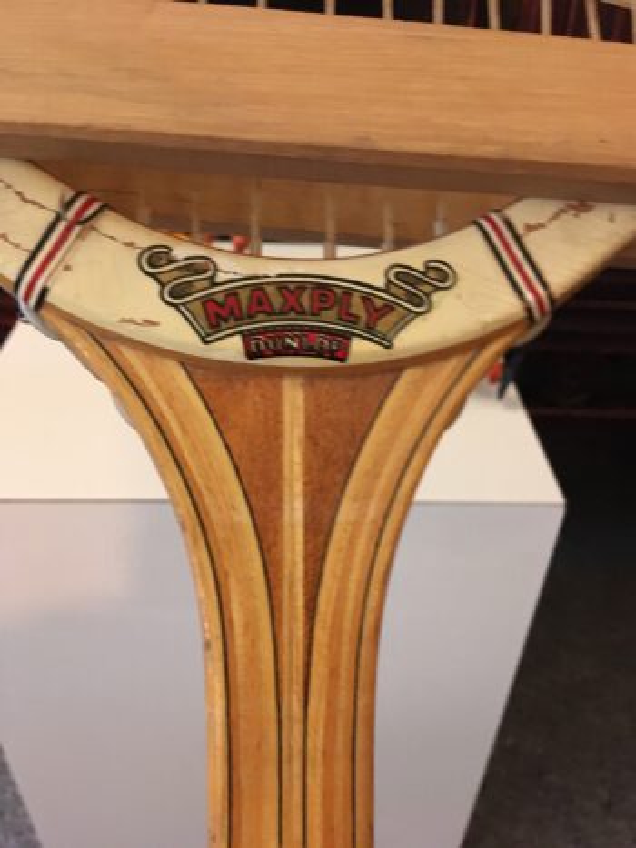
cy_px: 424
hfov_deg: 48.2
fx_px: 711
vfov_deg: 61.7
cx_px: 318
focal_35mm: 29
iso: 320
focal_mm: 4.15
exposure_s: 1/17
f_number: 2.2
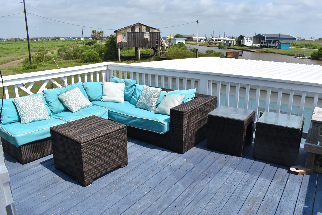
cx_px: 161
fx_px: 242
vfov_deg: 48.0
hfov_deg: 67.4
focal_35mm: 27
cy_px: 108
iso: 200
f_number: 11
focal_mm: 18
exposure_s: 1/500
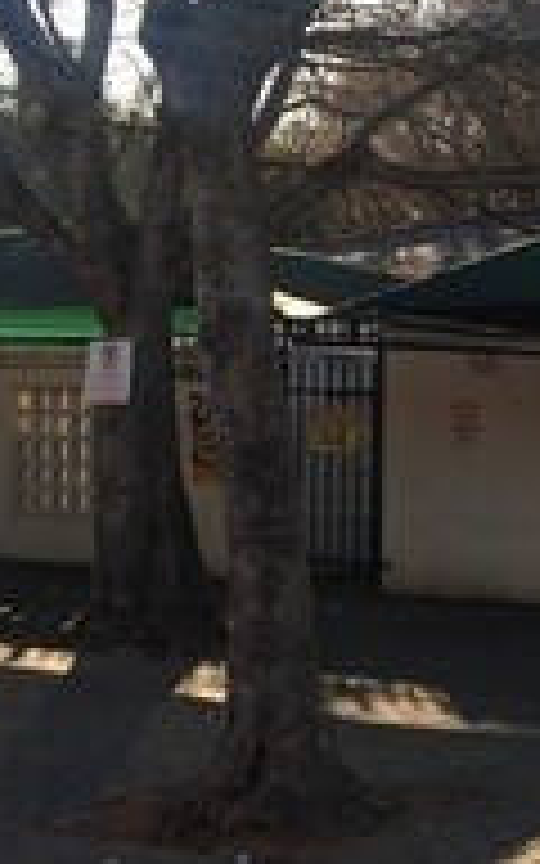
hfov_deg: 15.7
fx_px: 1884
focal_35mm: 80
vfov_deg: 25.8
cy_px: 421
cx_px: 639
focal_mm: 4.15
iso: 25
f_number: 2.2
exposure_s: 1/400
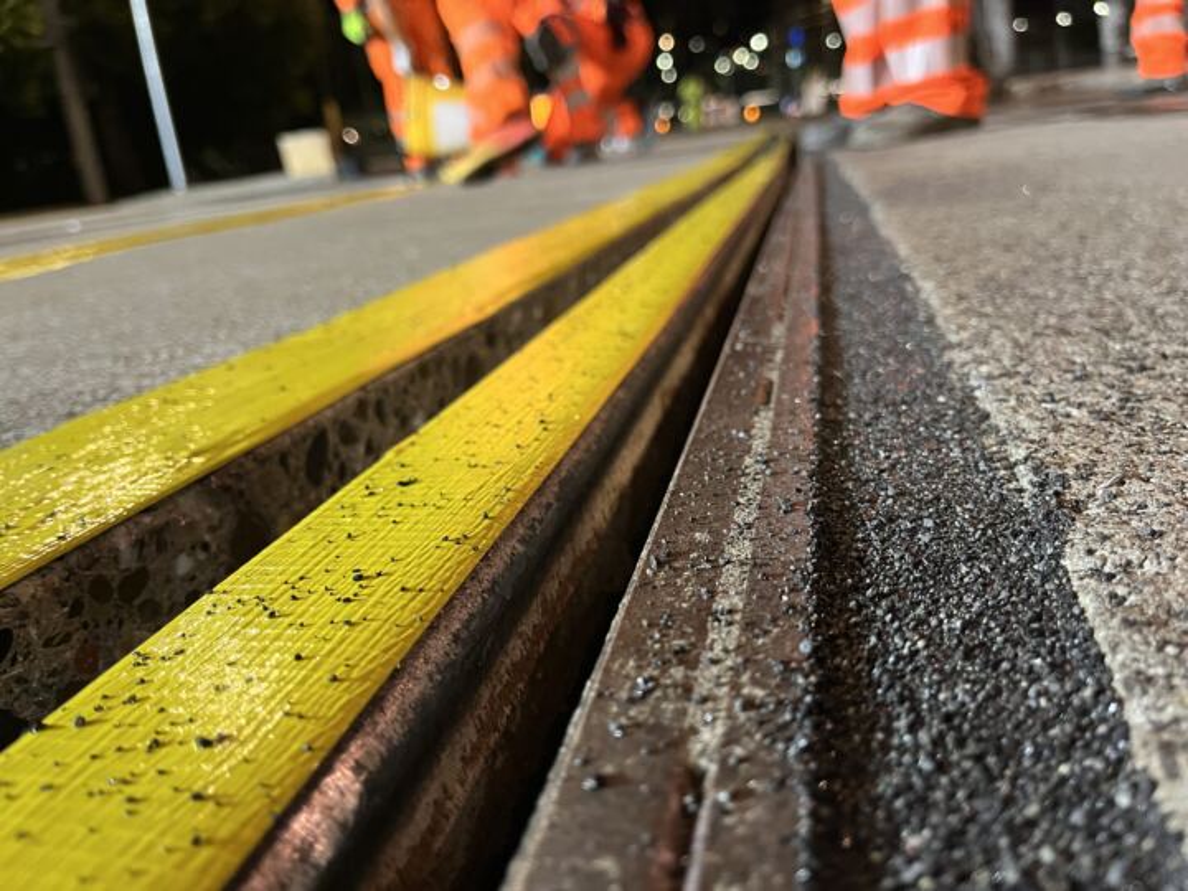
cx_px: 594
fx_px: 892
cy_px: 446
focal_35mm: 26
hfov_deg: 67.3
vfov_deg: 53.1
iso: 500
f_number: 1.6
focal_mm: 5.1
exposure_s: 1/50
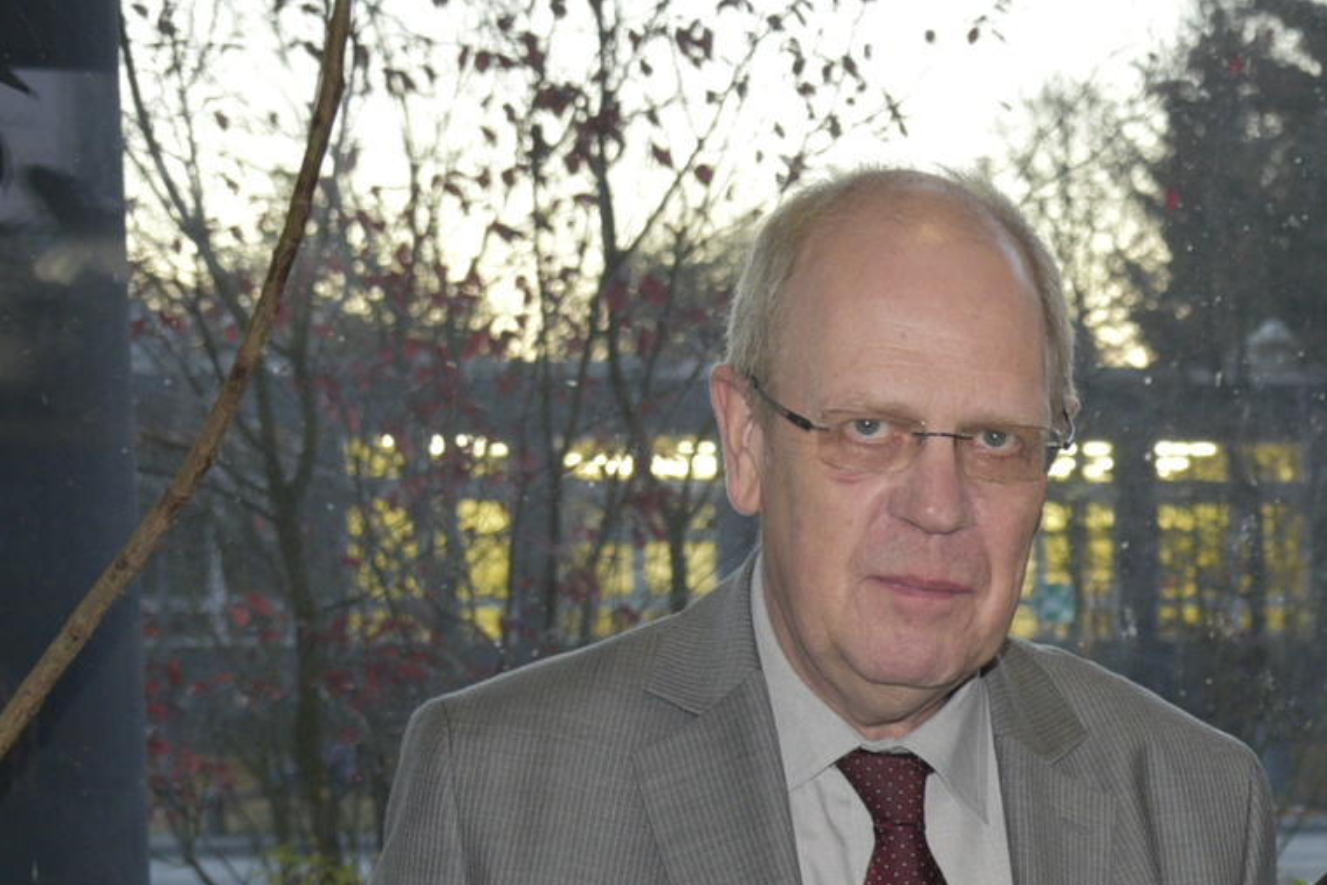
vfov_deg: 13.5
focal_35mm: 100
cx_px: 1690
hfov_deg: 19.0
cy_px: 914
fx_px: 3687
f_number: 5.6
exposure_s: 1/60
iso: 1600
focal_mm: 38
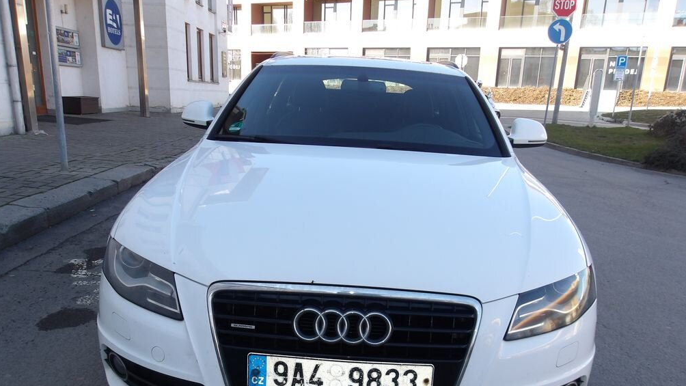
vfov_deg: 38.5
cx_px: 346
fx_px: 546
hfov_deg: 64.3
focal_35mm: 30
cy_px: 260
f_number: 3
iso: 100
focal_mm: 4.9
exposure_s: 1/281
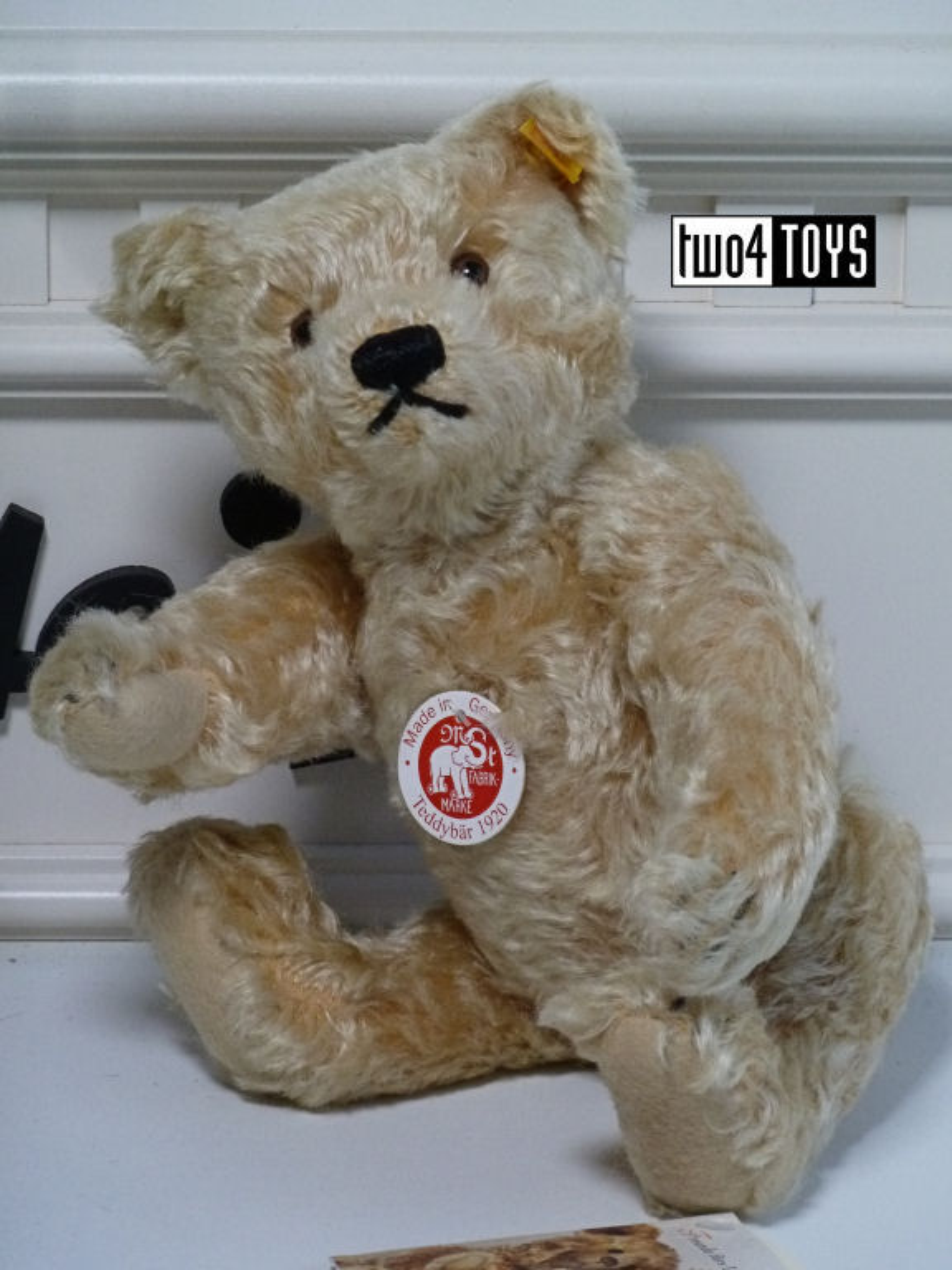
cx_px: 476
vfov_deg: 11.7
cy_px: 635
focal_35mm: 169
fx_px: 6197
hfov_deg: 8.8
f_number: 4.5
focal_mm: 27.8
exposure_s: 1/50
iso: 400
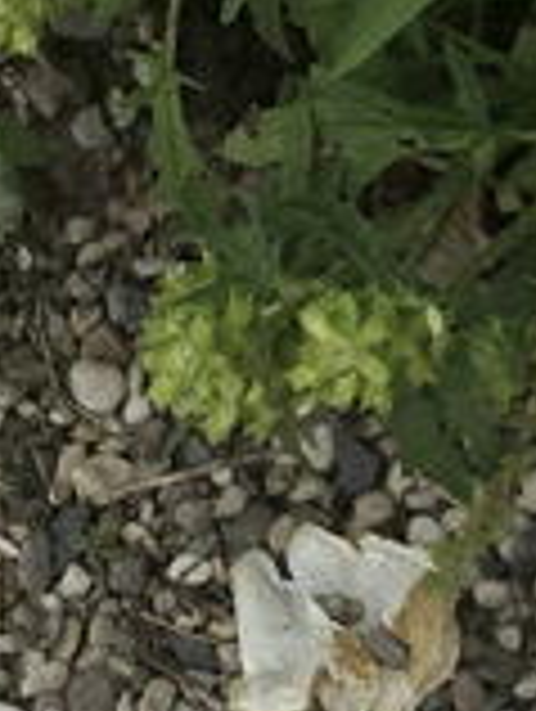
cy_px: -567
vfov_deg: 10.5
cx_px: 1540
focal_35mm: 177
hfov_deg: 7.5
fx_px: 3644
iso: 20
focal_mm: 4
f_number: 1.8
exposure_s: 1/1600
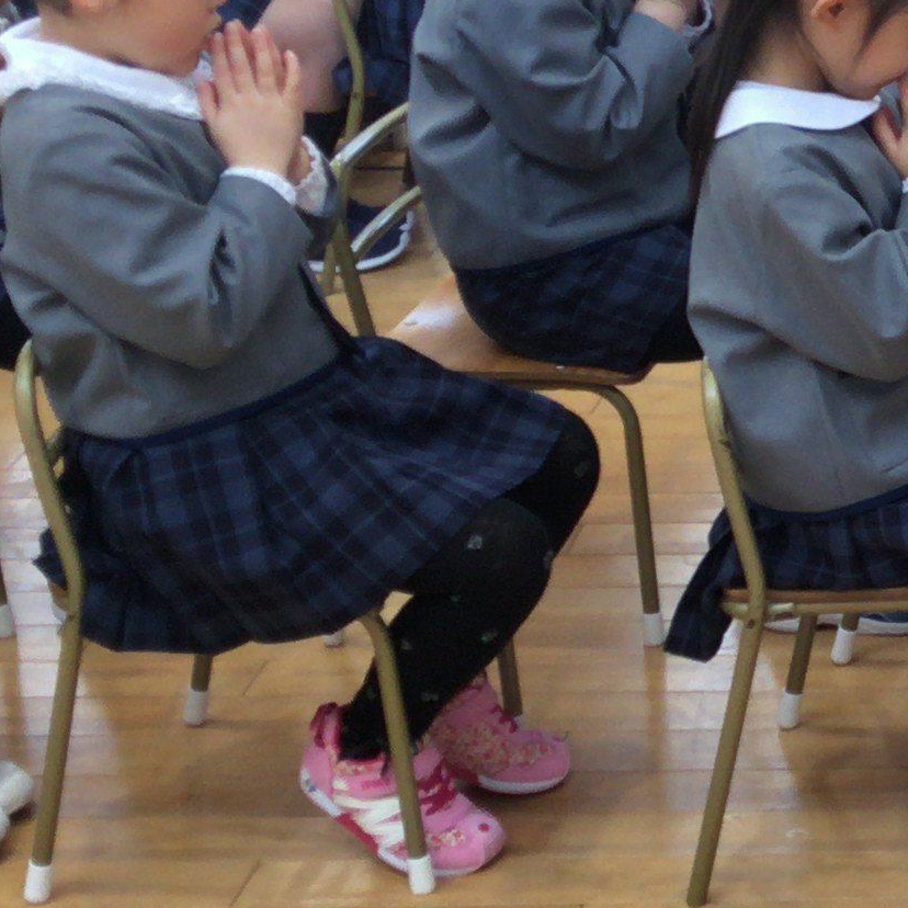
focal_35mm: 108
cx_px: 1477
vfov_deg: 16.1
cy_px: 296
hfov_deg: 14.7
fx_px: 3205
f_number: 2.4
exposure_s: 1/20
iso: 32
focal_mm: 3.3
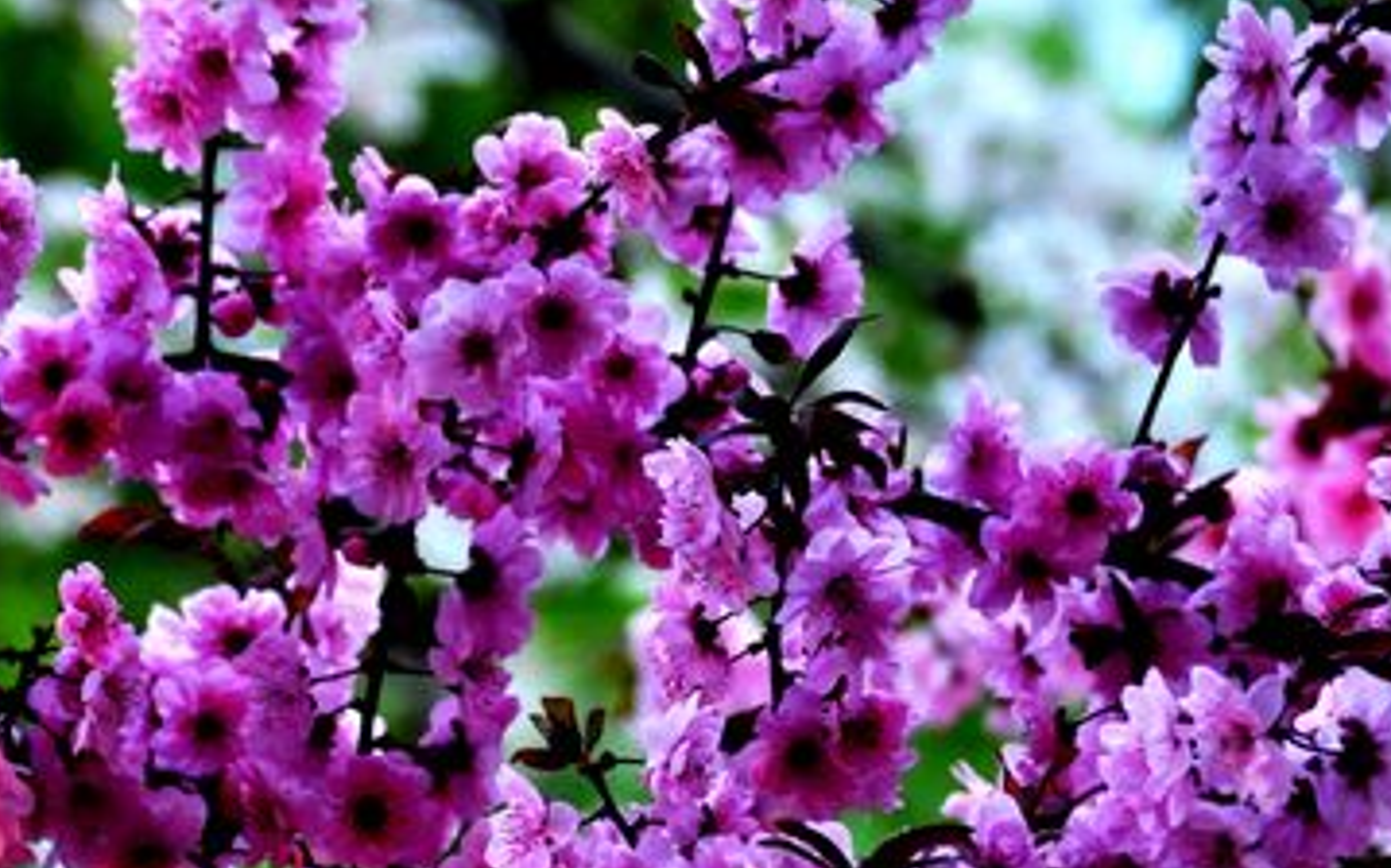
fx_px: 16109
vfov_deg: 3.1
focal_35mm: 425
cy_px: 676
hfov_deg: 4.9
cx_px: 511
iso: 800
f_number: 5.6
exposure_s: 1/200
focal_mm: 125
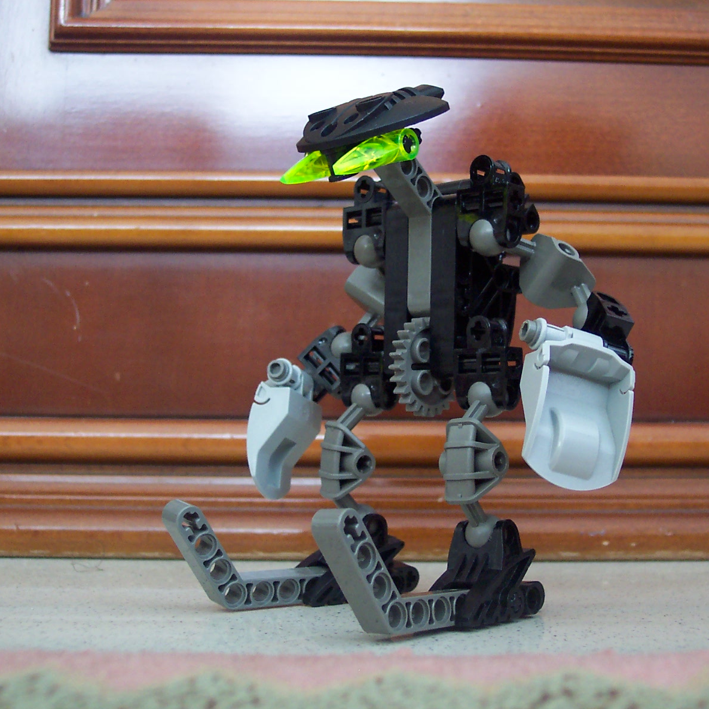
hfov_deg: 34.6
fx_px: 1135
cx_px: 427
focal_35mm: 49
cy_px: 353
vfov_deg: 34.7
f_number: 2.8
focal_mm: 8
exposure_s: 1/20
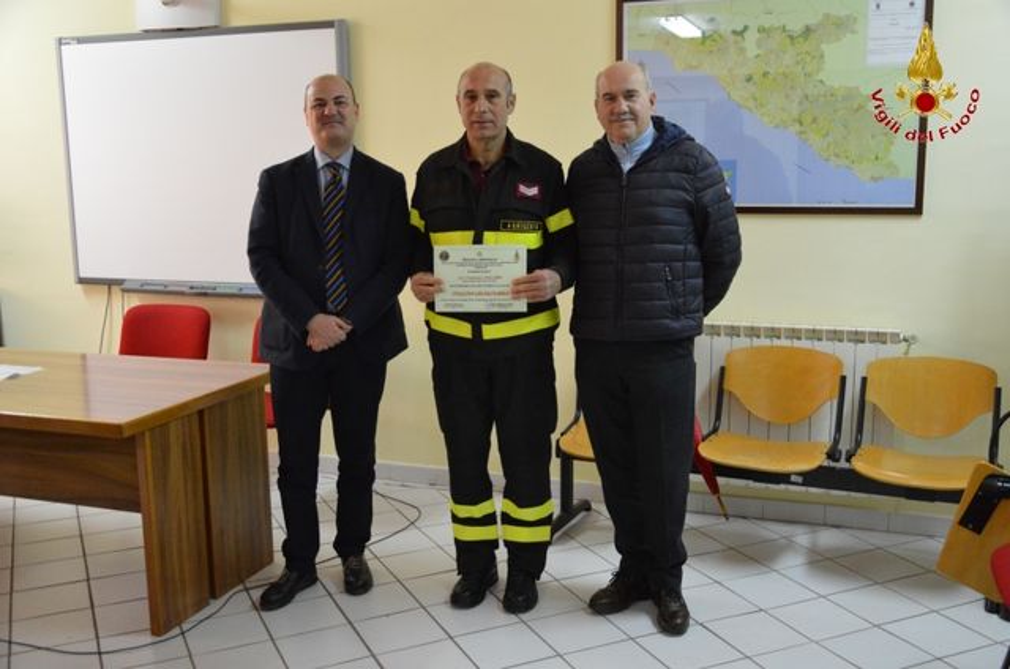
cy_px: 334
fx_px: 1008
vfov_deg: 36.7
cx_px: 505
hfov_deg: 53.2
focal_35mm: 36
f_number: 3.8
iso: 3200
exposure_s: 1/100
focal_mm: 24
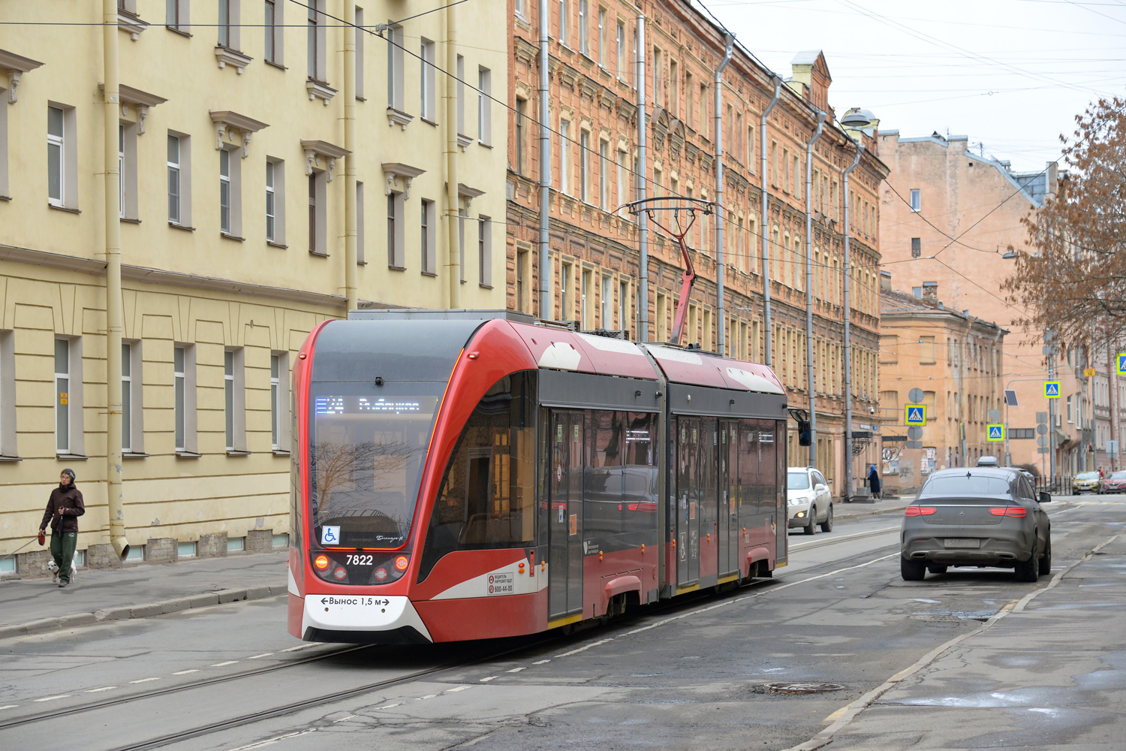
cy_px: 376
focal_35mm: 82
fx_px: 2565
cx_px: 563
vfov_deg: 16.7
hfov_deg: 24.8
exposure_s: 1/320
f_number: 5.6
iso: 800
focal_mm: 82
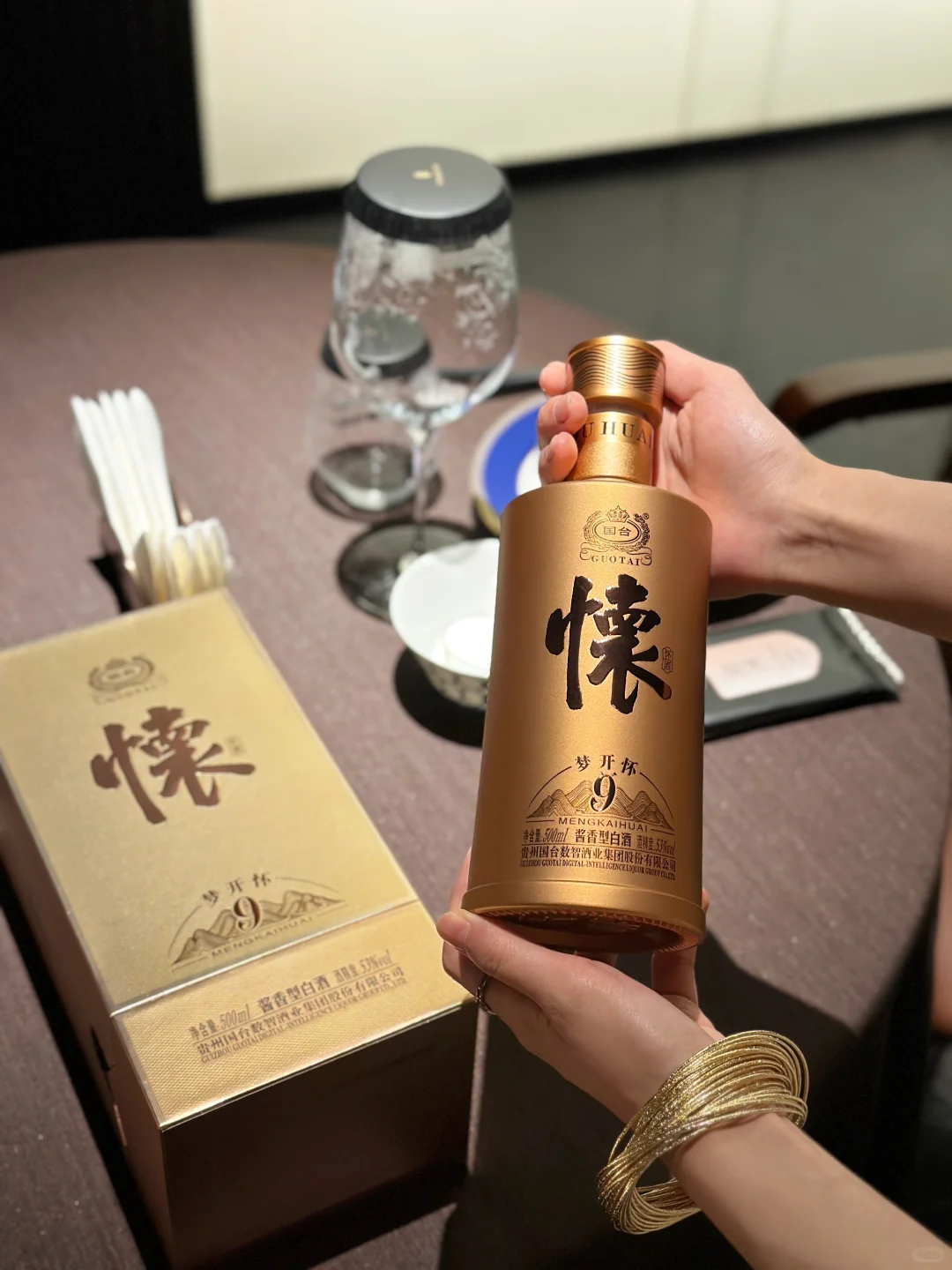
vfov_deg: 39.7
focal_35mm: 48
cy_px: 635
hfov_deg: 30.3
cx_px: 476
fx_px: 1760
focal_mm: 6.86
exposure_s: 1/58
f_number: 1.78
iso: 250
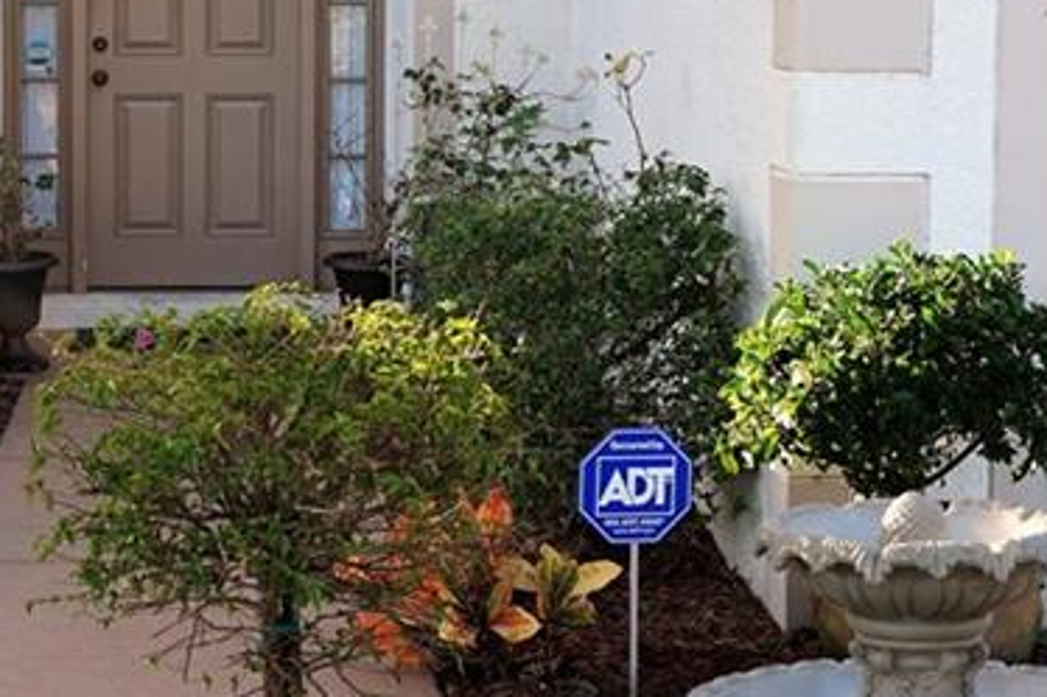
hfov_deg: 21.4
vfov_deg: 14.4
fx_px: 2743
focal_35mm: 94
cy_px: 148
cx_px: 266
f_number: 6.3
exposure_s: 1/60
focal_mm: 23
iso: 100
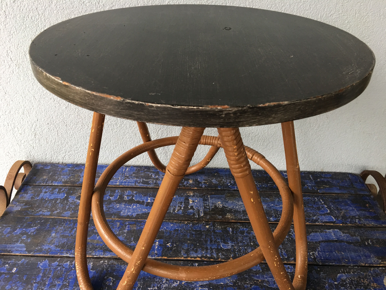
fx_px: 323
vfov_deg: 48.2
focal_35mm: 29
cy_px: 145
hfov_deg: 61.7
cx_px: 193
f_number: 2.2
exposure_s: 1/17
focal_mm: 4.15
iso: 40
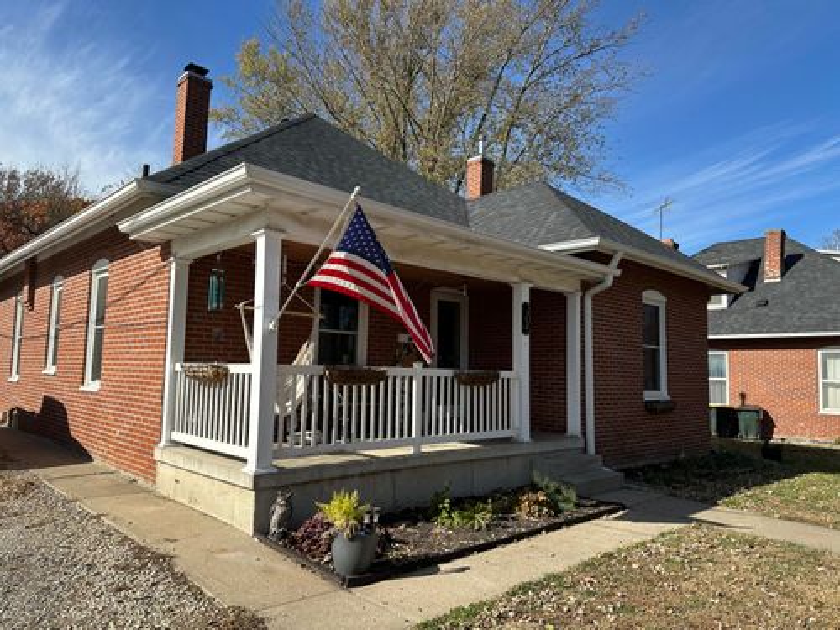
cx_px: 420
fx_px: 582
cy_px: 315
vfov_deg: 56.8
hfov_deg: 71.6
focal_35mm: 24
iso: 80
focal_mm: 6.86
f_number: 1.78
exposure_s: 1/4016
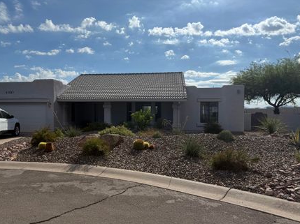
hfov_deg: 63.1
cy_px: 113
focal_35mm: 28
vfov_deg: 49.7
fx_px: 242
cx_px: 127
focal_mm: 6.76
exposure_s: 1/11905
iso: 80
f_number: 1.78
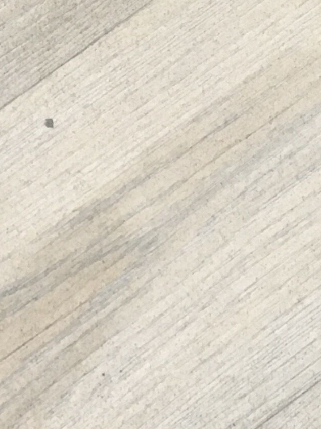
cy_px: 281
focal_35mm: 138
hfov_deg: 10.5
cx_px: -106
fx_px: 1707
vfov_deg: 14.3
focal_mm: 4.15
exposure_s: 1/25
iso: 200
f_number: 2.2
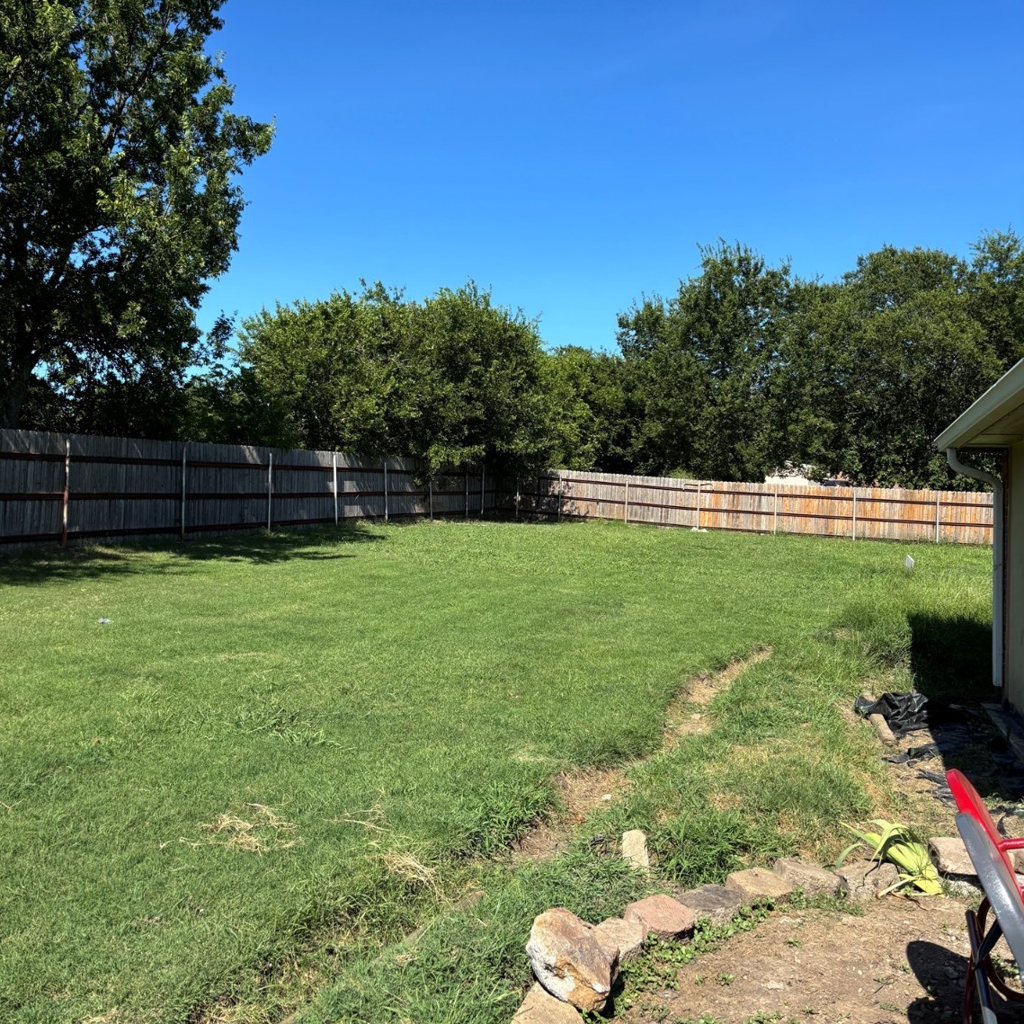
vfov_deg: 52.4
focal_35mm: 31
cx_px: 512
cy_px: 446
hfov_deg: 52.5
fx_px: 1038
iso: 50
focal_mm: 5.96
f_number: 1.6
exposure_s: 1/2342
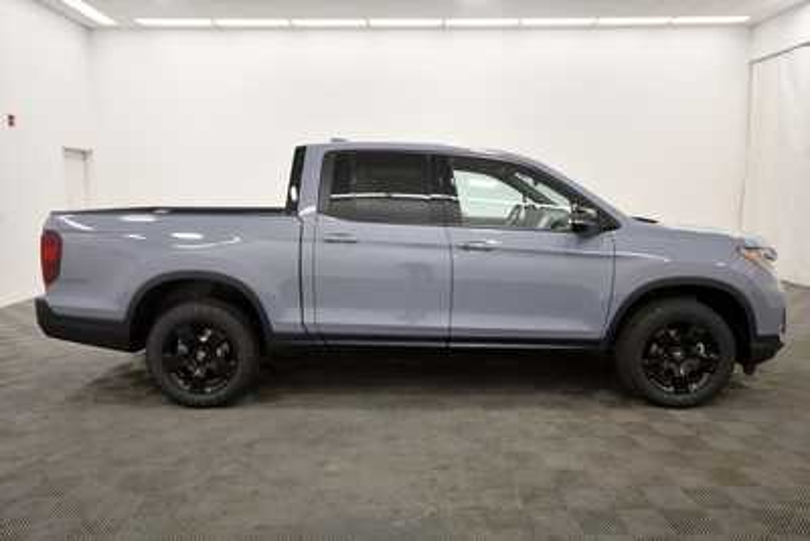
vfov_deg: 48.0
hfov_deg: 67.4
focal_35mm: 27
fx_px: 608
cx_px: 405
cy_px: 270
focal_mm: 18
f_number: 5.3
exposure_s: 1/125
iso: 800
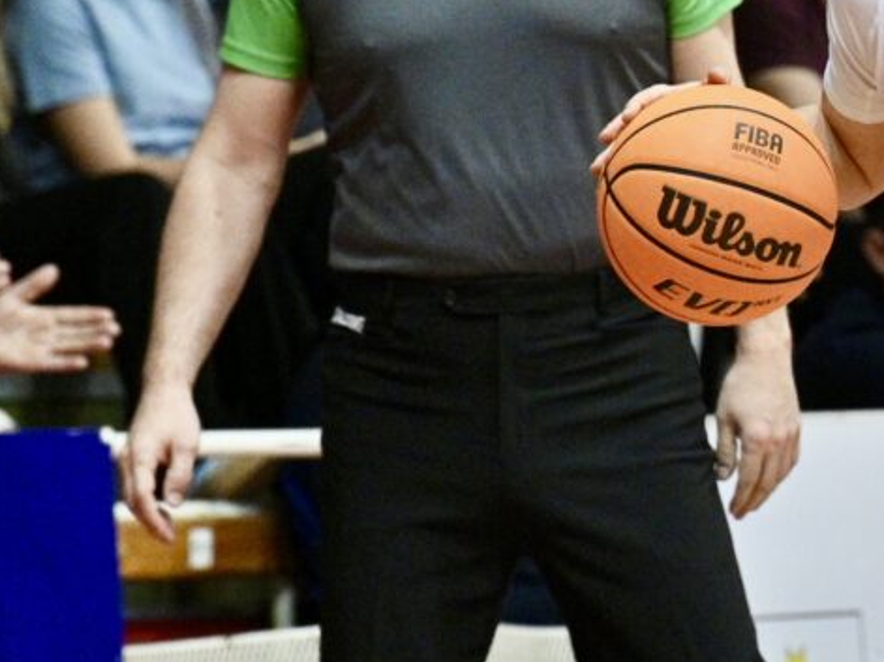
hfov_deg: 4.6
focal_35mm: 432
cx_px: 1282
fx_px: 11029
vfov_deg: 3.4
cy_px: 157
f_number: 4
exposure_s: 1/800
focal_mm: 135
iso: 3200
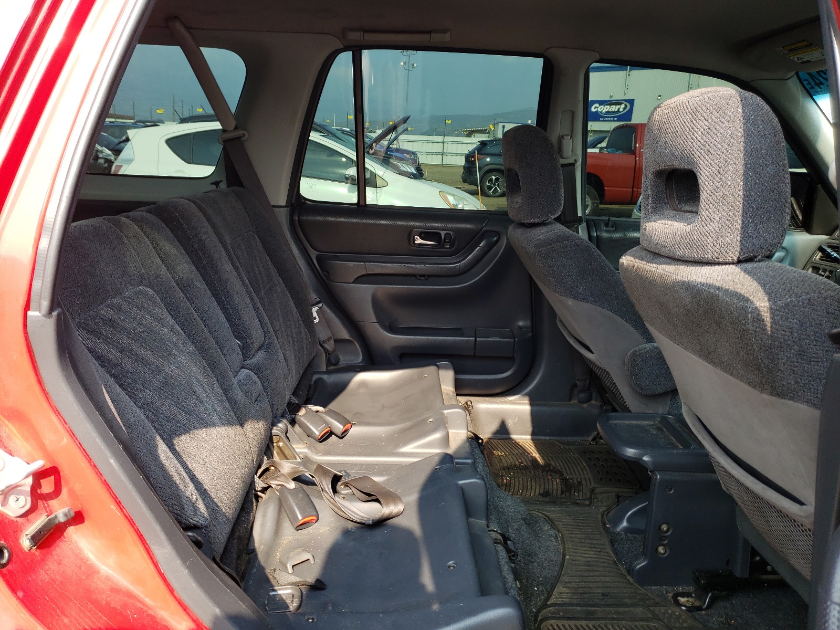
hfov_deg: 67.3
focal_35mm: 26
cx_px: 420
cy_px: 315
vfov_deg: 53.1
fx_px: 631
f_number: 1.5
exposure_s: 1/286
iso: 50
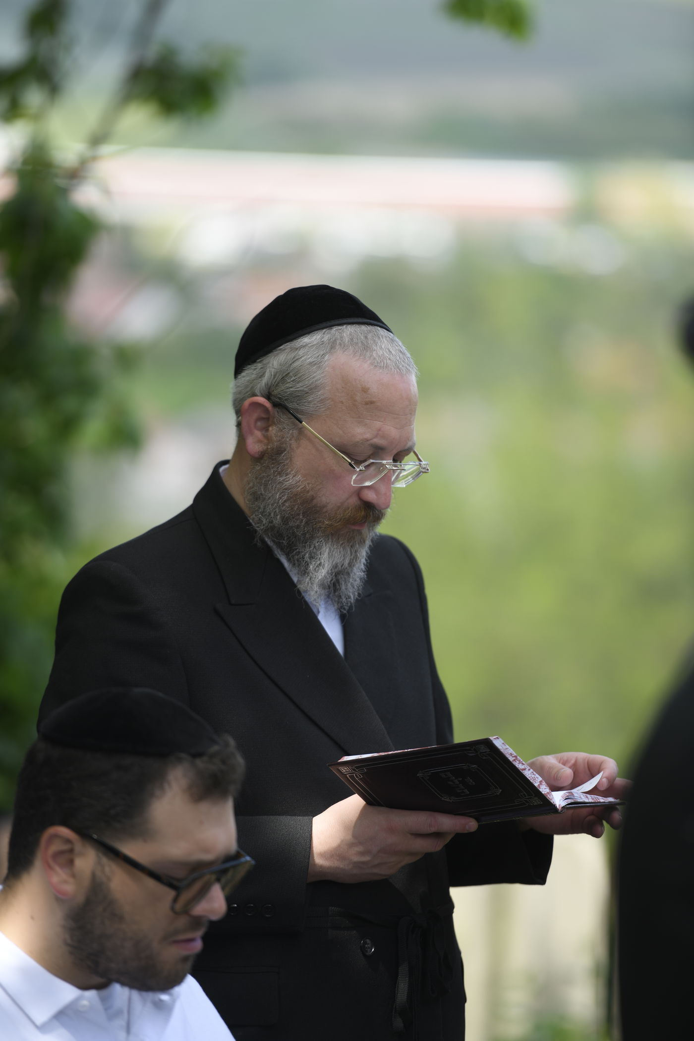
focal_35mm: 200
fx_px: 5783
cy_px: 520
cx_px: 347
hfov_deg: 6.9
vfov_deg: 10.3
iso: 100
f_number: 3.2
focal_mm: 200
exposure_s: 1/320
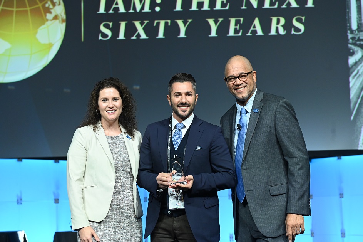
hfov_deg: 28.9
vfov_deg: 19.4
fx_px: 706
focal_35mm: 70
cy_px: 121
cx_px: 182
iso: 4000
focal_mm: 70
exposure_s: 1/250
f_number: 4.5
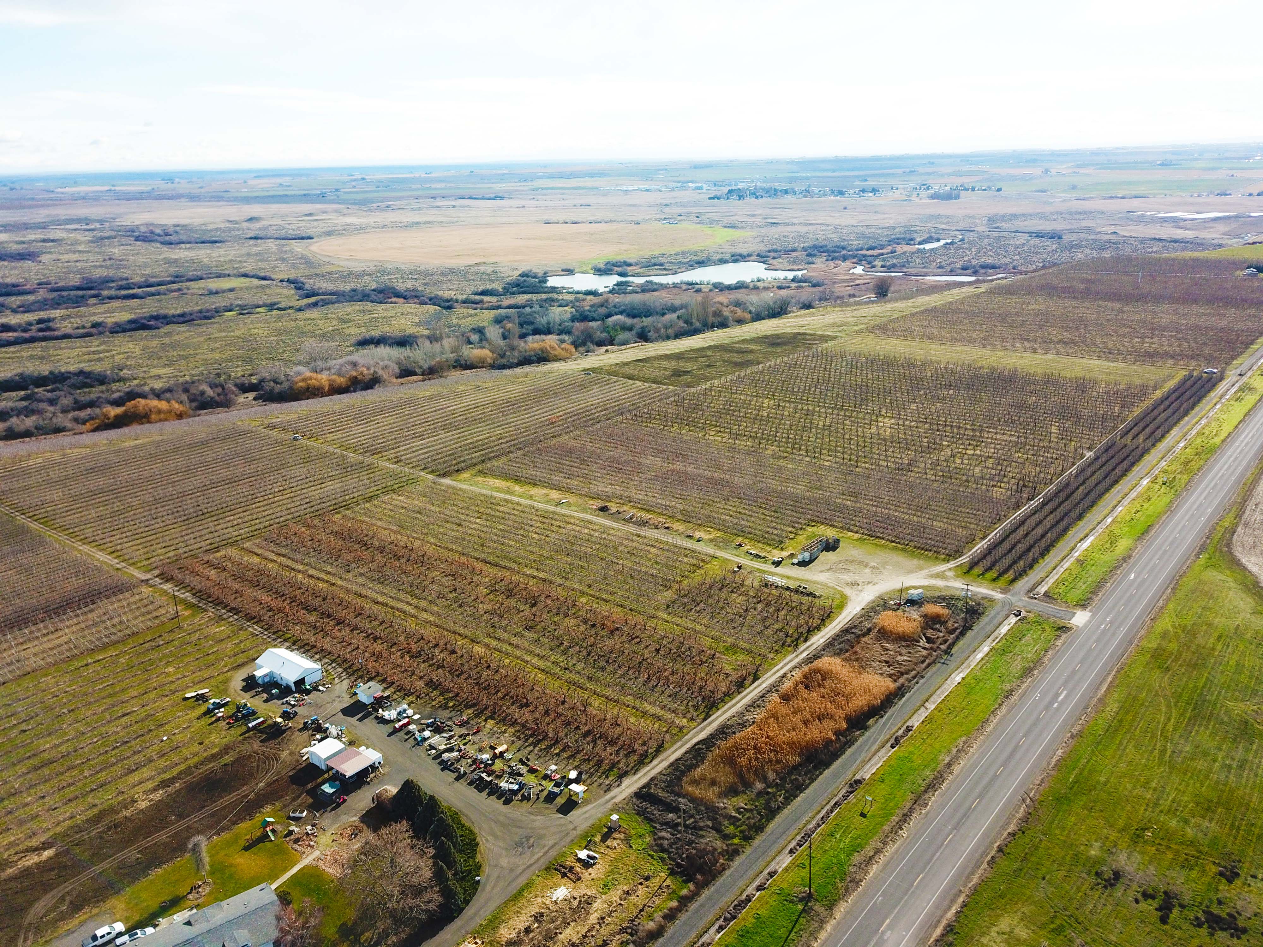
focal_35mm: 26
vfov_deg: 53.1
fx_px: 949
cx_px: 632
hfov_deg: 67.3
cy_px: 474
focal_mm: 4.73
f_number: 2.2
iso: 100
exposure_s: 1/1253
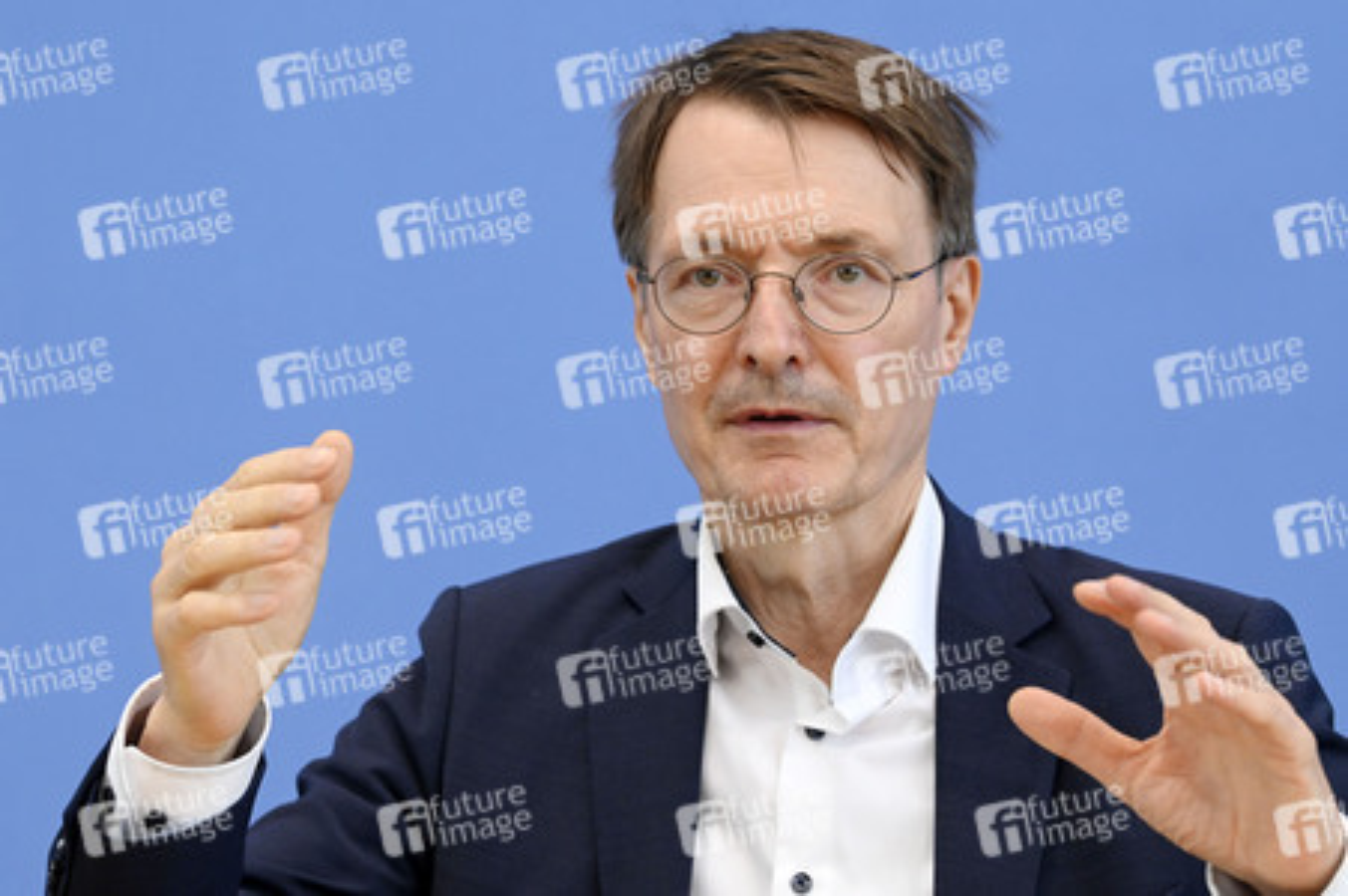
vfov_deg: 10.1
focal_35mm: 135
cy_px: 448
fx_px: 5051
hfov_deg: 15.2
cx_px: 674
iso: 4000
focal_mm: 135
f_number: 5.6
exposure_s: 1/800
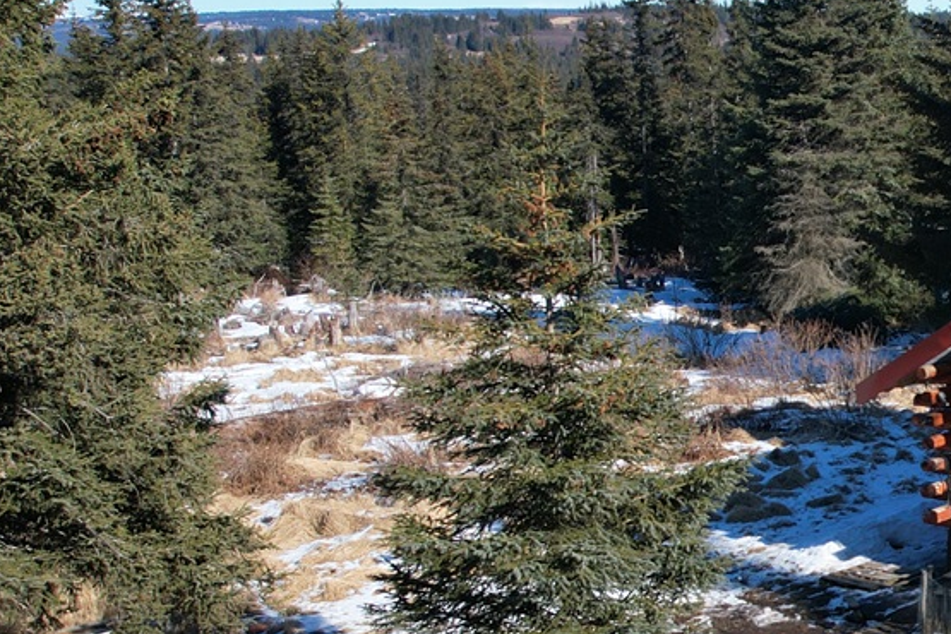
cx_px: 1108
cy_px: 504
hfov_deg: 27.6
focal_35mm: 65
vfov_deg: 20.7
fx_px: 1717
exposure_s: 1/2000
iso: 120
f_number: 2.8
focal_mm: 8.38
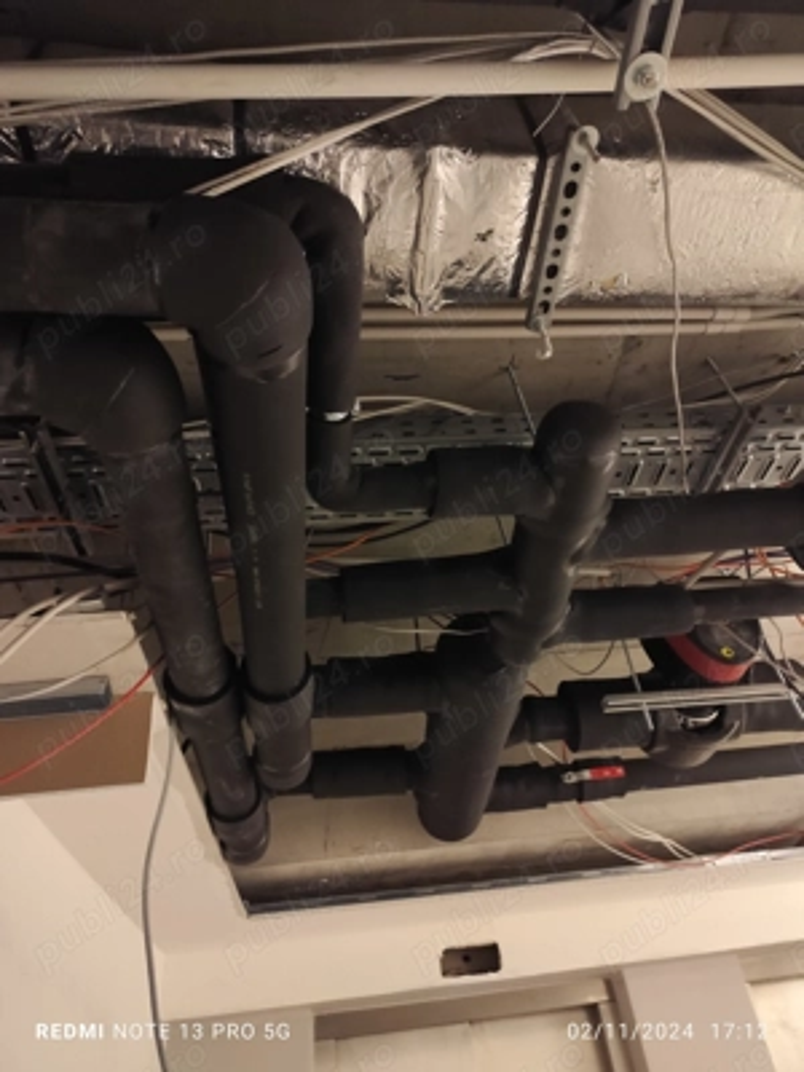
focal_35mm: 23
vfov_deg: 73.9
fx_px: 712
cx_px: 402
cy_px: 536
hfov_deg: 58.9
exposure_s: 1/14.3
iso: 2000
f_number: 1.65
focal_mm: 6.14
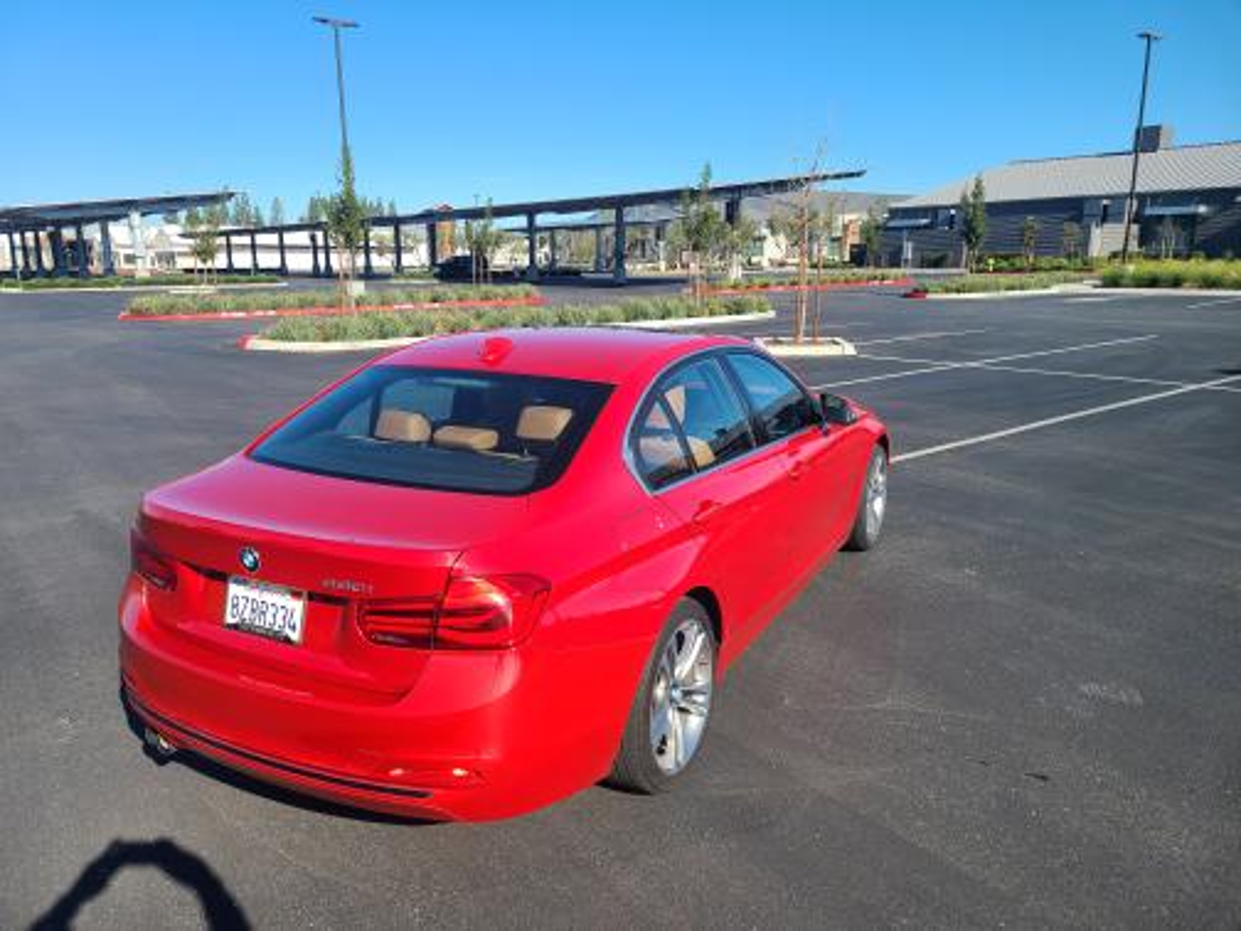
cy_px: 466
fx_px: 932
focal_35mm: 26
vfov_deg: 53.1
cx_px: 620
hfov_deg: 67.3
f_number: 1.8
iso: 40
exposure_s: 1/1606
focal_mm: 5.4
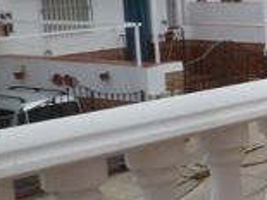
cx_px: 585
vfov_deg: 13.5
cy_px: 69
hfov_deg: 14.1
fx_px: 840
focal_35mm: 109
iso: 100
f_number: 2.5
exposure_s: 1/1300
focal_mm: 4.3
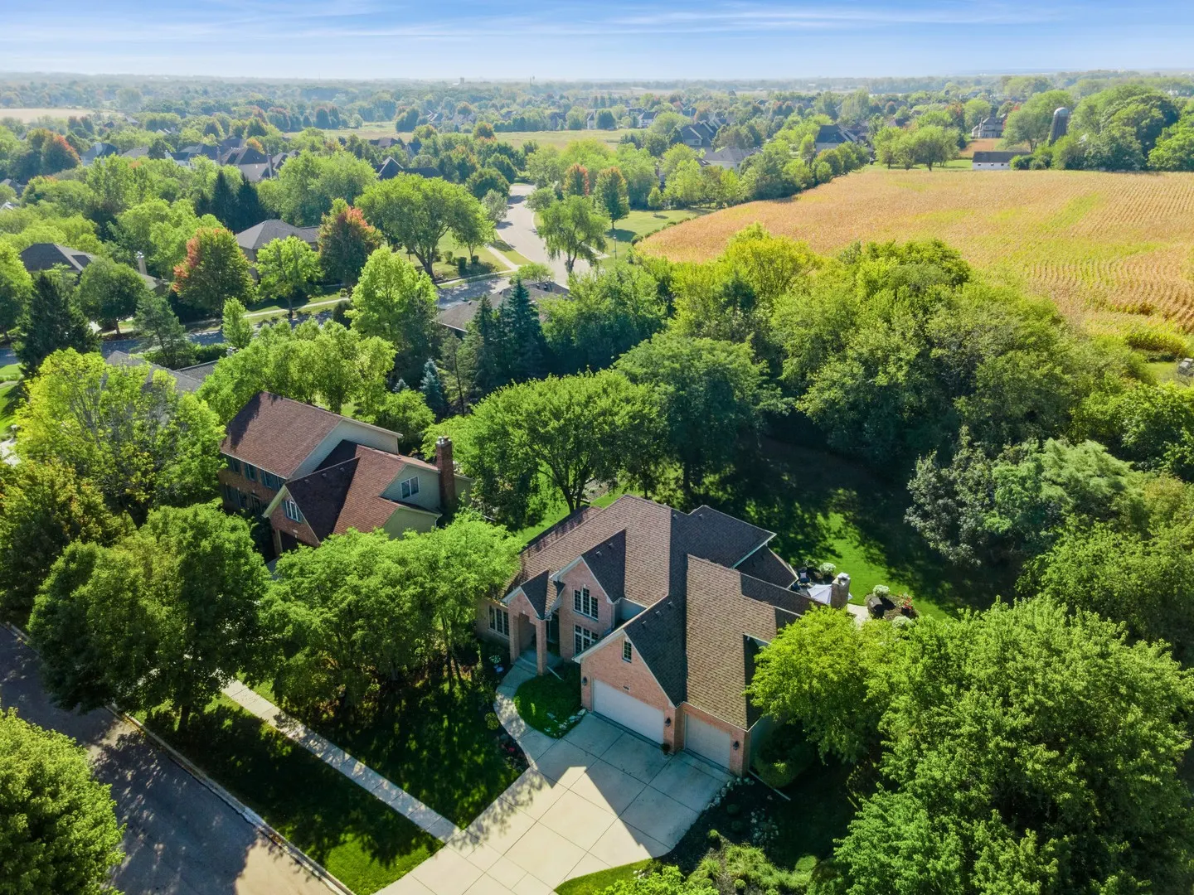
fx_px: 828
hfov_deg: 71.6
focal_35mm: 24
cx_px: 597
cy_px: 448
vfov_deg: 56.8
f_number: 2.8
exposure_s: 1/200
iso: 200
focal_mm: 4.5
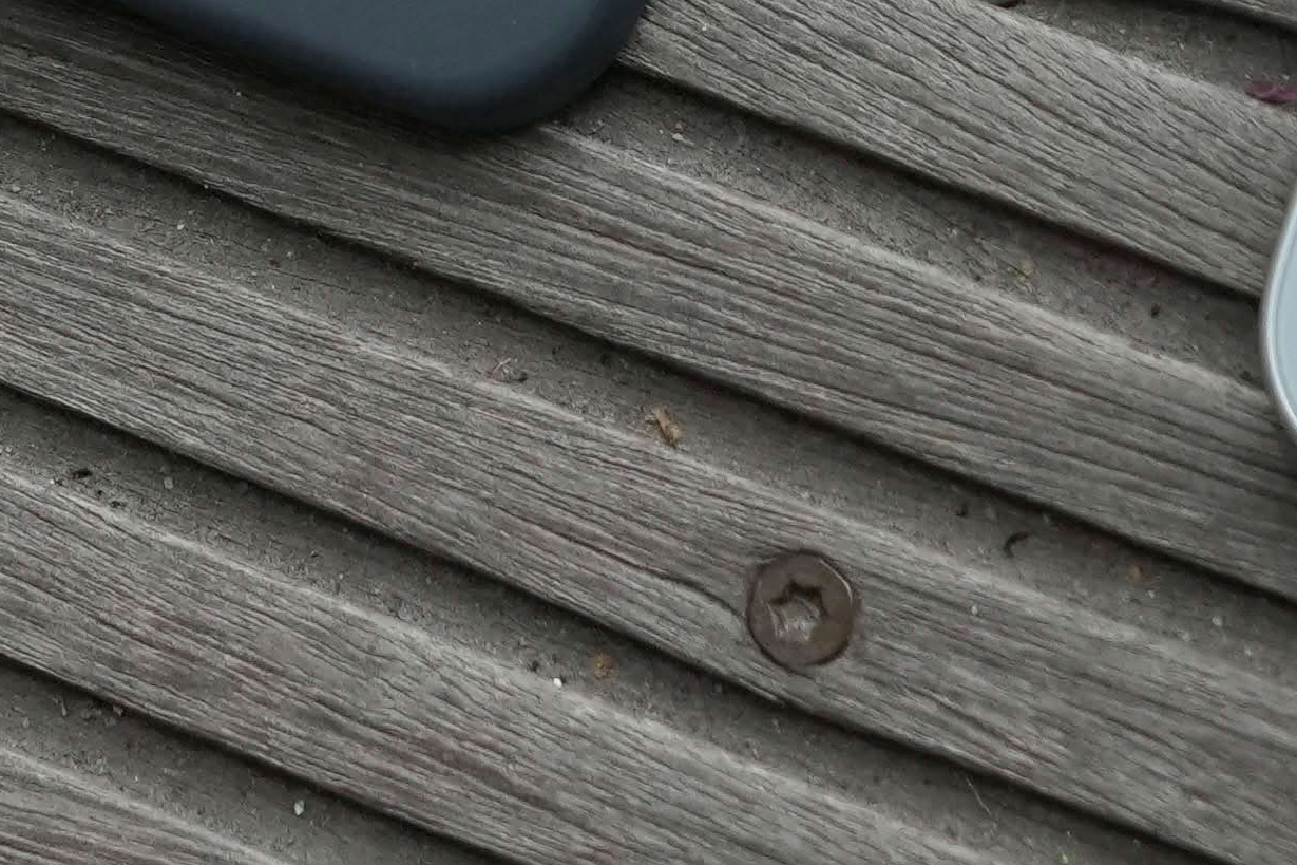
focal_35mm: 265
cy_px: -1218
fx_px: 9528
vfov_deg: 5.0
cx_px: 155
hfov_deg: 7.8
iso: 1000
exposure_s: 1/160
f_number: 4
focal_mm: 35
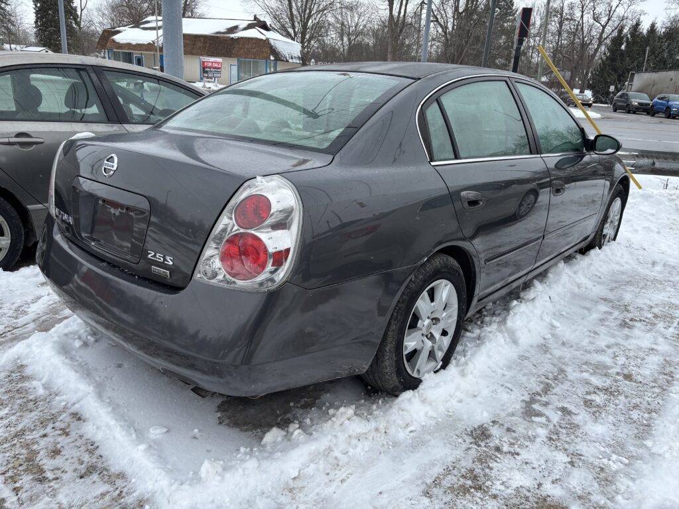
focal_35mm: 26
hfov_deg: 67.3
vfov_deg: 53.1
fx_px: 510
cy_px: 254
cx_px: 340
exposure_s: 1/1068
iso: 50
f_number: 1.6
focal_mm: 5.96
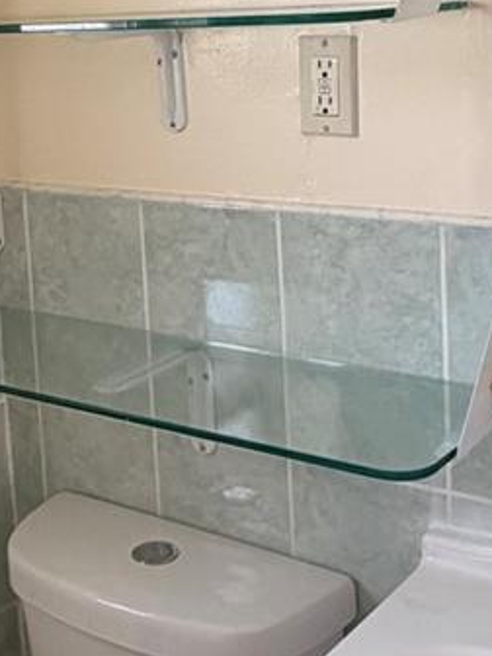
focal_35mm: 64
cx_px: 144
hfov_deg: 22.8
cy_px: 143
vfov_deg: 29.6
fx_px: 1213
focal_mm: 2.22
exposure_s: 1/121
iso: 320
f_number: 2.2
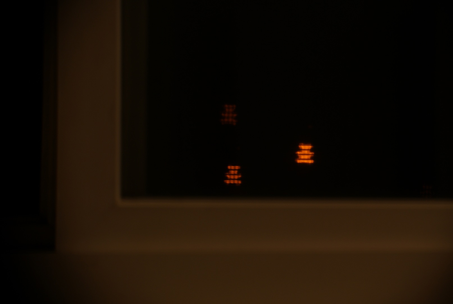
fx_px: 945
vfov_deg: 18.2
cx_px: 226
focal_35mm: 75
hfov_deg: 27.0
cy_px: 152
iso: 100
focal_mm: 50
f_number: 1.7
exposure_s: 1/10
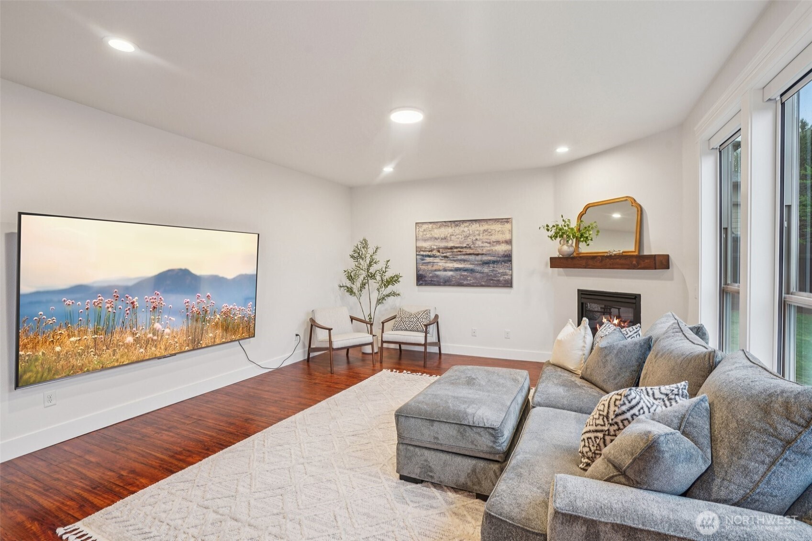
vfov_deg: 73.7
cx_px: 406
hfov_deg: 96.7
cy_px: 270
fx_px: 361
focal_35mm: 16
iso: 400
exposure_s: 1/6
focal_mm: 16
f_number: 8
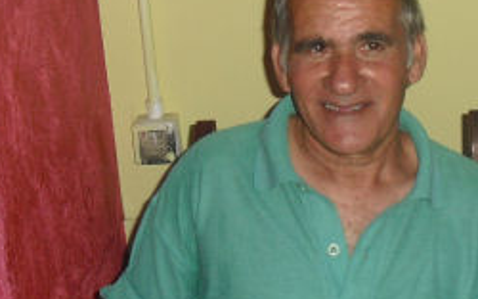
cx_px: 323
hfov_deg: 22.9
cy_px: 105
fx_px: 1172
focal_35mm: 90
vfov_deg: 14.5
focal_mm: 6.3
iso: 200
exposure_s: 1/60
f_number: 3.1
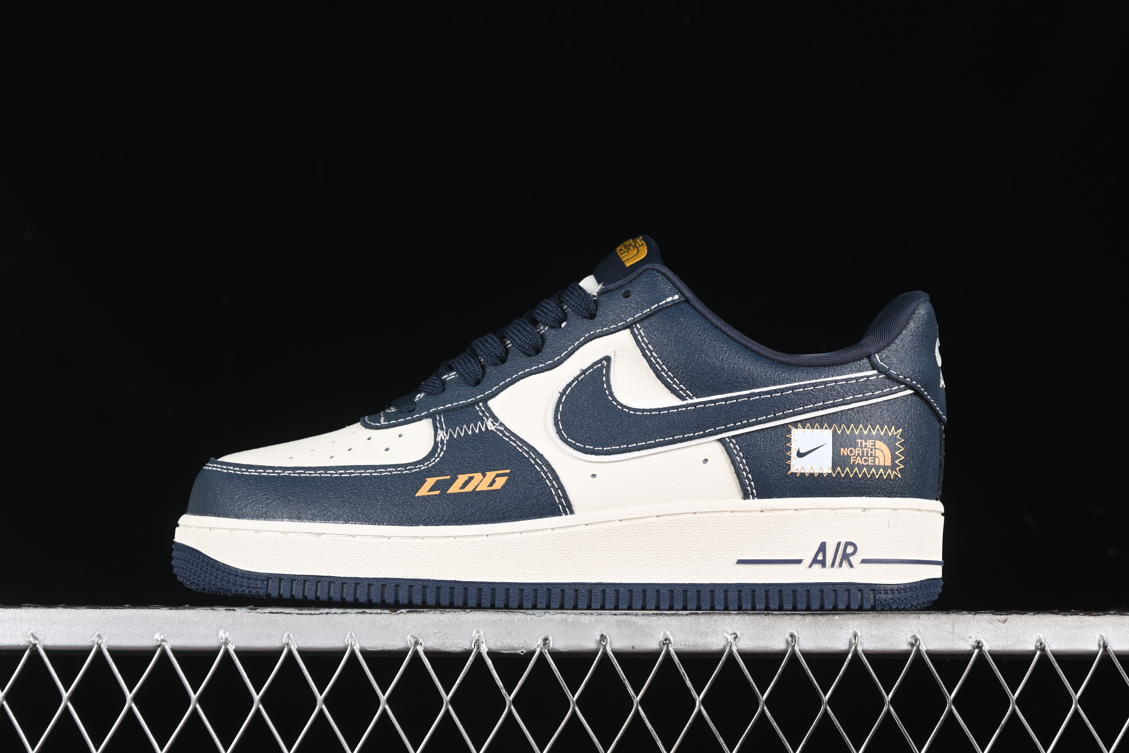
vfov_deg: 18.2
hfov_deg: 27.0
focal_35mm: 75
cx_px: 564
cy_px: 376
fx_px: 2352
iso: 160
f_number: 6.3
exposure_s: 1/60
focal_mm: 50
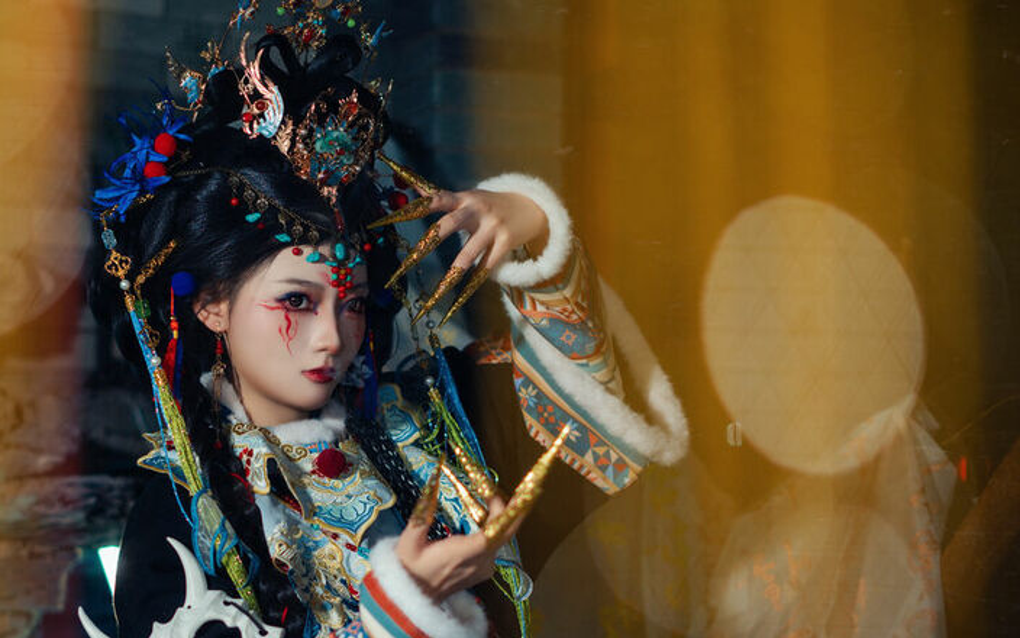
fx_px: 2113
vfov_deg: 17.1
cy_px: 450
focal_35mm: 76
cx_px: 297
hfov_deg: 26.9
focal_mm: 50
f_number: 2
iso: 250
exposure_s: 1/160
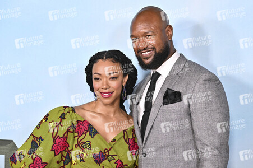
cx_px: 126
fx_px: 548
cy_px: 84
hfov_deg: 26.0
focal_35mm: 78
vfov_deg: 17.5
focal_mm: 78
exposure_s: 1/250
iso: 4000
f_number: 4.5
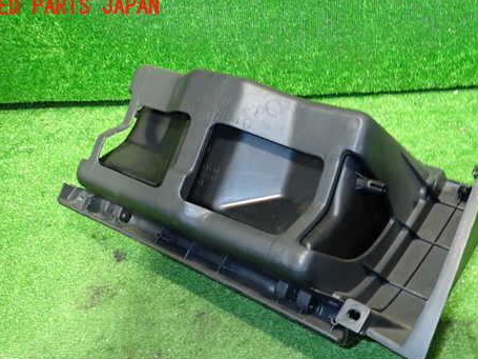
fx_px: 456
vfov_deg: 42.5
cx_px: 284
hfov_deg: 55.0
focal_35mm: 33
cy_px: 231
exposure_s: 1/25
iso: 800
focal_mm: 4.5
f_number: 2
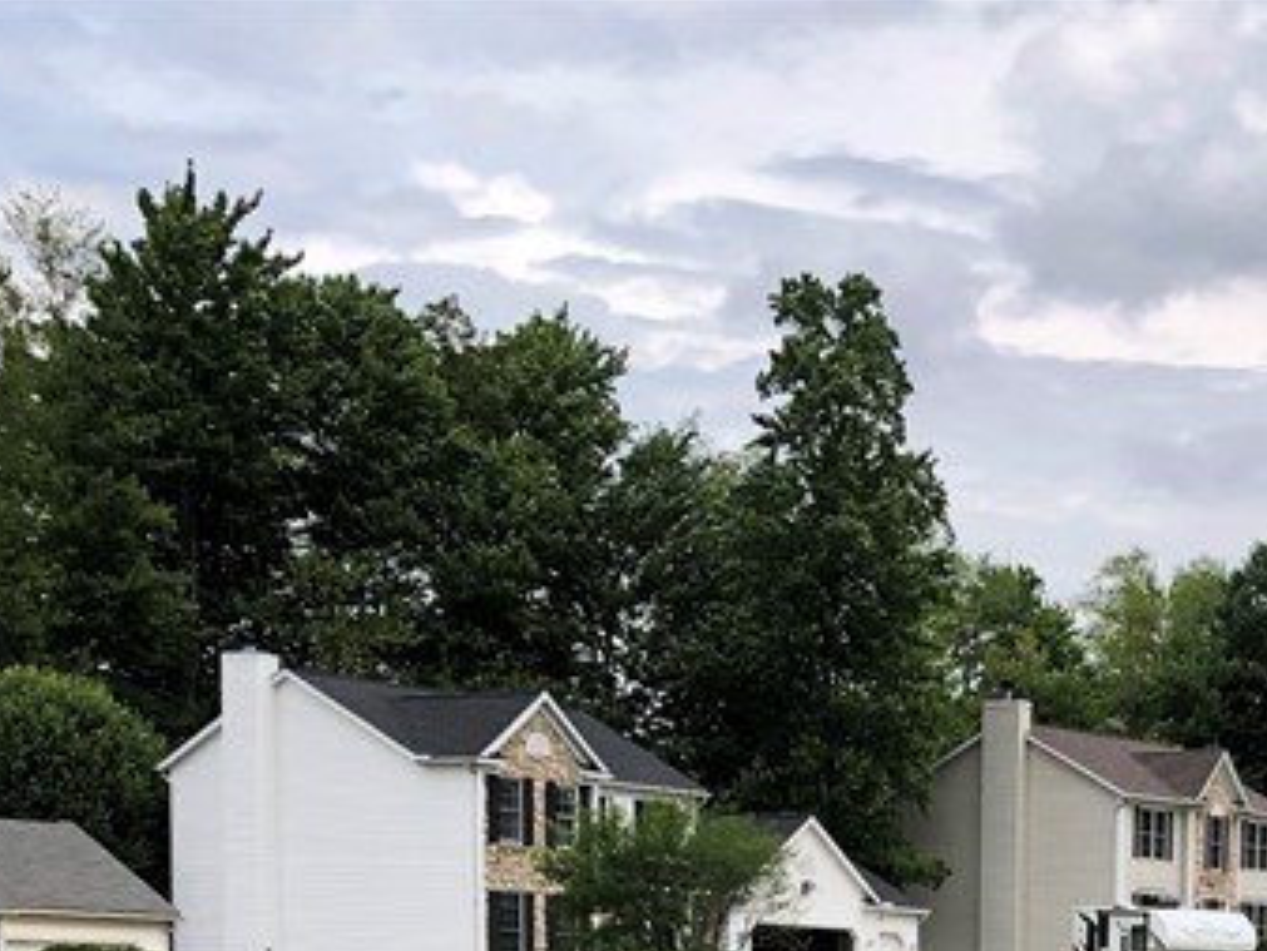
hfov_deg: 22.4
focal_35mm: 85
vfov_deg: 15.9
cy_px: 1440
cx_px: 1177
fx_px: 3112
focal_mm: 3.99
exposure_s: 1/941
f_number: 1.8
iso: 20
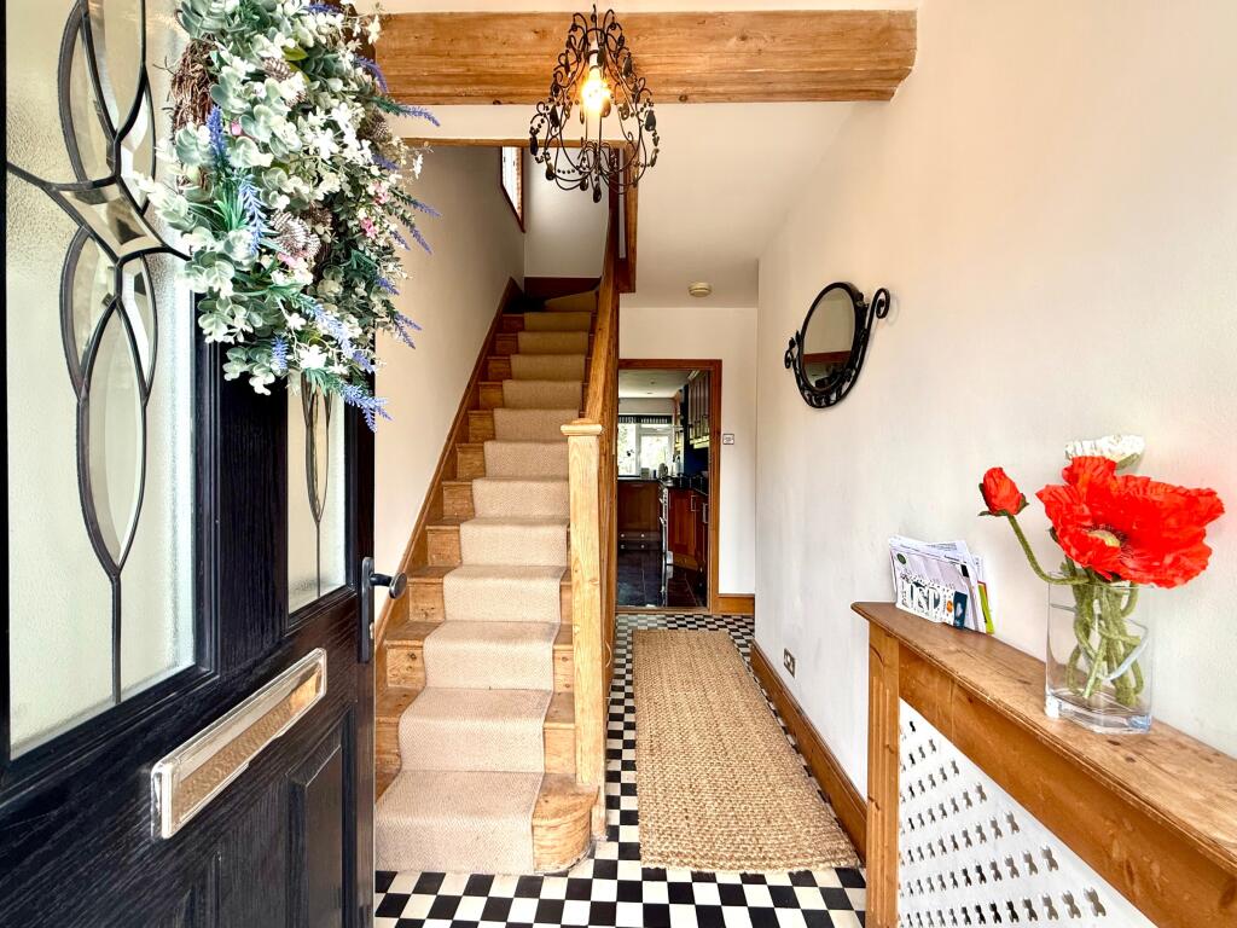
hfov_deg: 102.1
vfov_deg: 85.7
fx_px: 500
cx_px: 618
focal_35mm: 14
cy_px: 464
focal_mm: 2.22
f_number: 2.2
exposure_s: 1/99
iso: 80
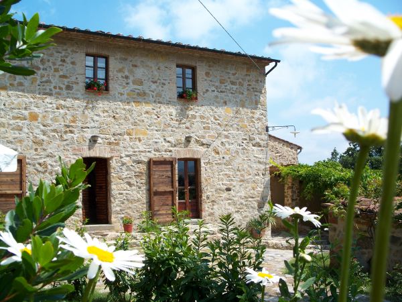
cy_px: 151
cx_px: 201
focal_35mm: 37
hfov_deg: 50.1
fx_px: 430
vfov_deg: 38.7
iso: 64
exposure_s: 1/500
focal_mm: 7.8
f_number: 4
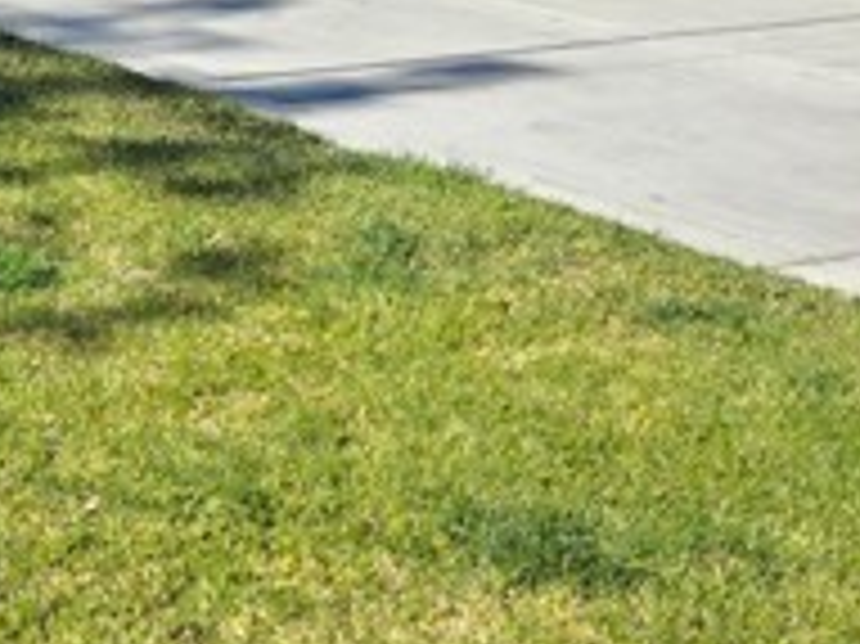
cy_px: -167
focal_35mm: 77
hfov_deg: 20.7
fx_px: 1912
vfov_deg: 18.0
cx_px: -504
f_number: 1.7
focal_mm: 6.3
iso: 80
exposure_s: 1/5608
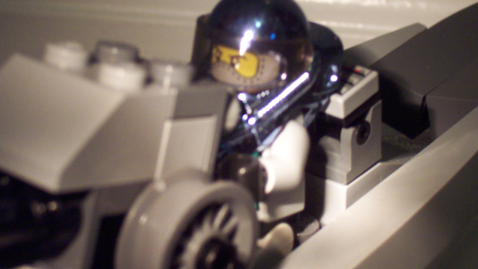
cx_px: 252
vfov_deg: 7.9
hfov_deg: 14.1
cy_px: 132
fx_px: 1939
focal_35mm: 153
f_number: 4.8
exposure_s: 1/8
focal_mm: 20
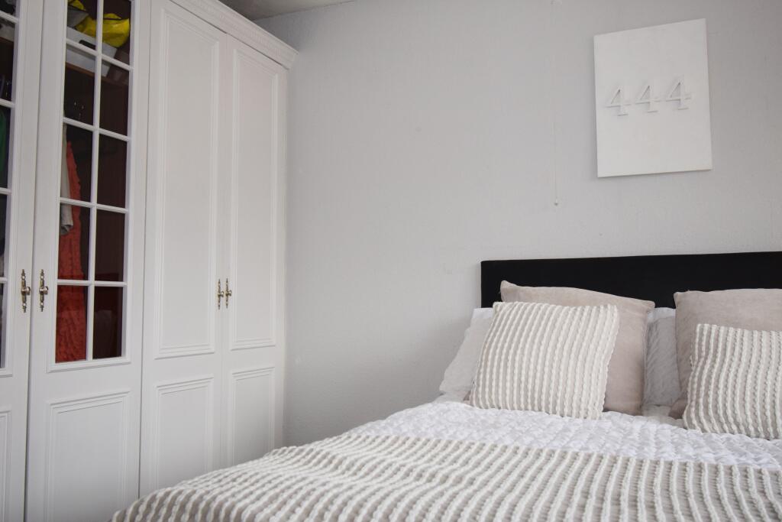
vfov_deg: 43.6
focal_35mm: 30
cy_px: 261
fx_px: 652
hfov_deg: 61.9
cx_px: 391
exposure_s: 1/60
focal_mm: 20
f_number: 5.6
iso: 1000
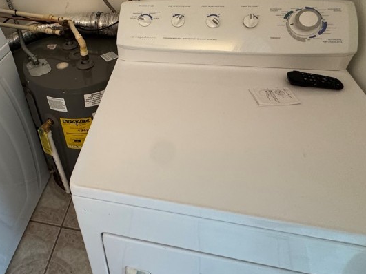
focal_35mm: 27
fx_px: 285
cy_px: 94
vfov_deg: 50.5
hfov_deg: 62.5
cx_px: 103
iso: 500
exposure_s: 1/60
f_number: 2.2
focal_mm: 2.22
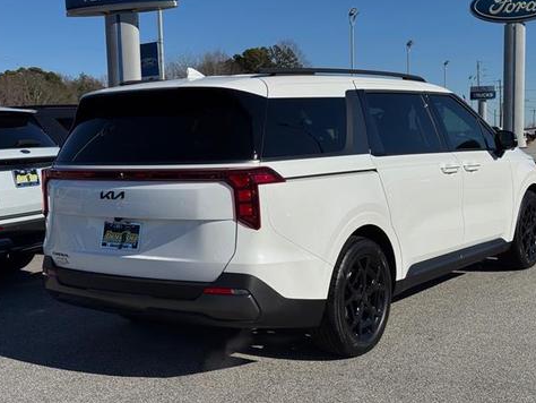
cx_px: 271
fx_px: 790
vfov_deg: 28.6
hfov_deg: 37.5
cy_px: 204
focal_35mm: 51
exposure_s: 1/12500
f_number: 1.78
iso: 64
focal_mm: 6.76
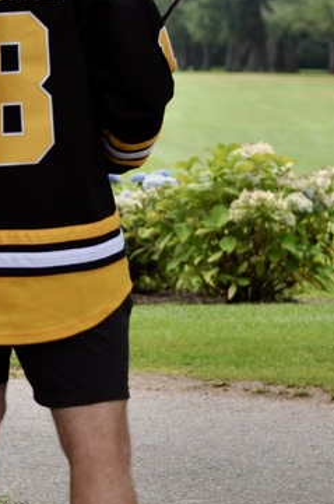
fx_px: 4424
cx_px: 200
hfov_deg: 4.3
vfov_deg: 6.5
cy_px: 120
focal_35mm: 317
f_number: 4.5
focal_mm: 70
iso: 400
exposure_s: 1/1000
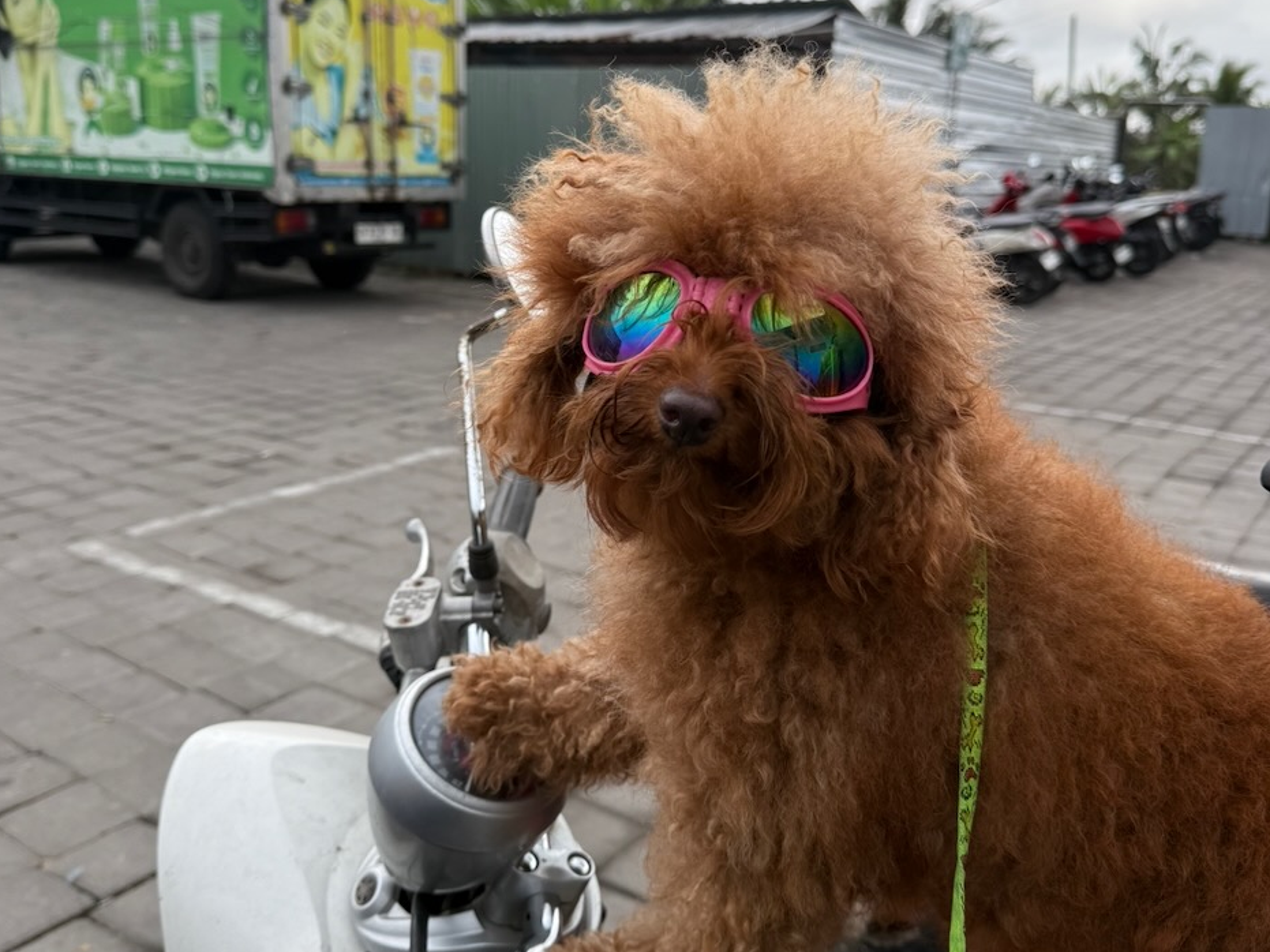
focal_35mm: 33
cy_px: 419
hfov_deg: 55.4
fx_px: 1211
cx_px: 638
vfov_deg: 42.9
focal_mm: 6.76
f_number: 1.78
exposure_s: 1/992
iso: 100
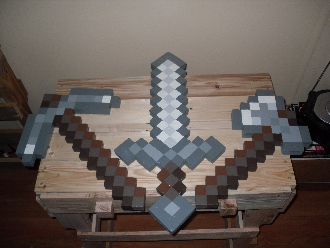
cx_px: 165
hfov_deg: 52.6
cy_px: 124
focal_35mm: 35
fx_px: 334
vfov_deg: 40.7
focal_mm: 6.3
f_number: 3
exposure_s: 1/45
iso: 80
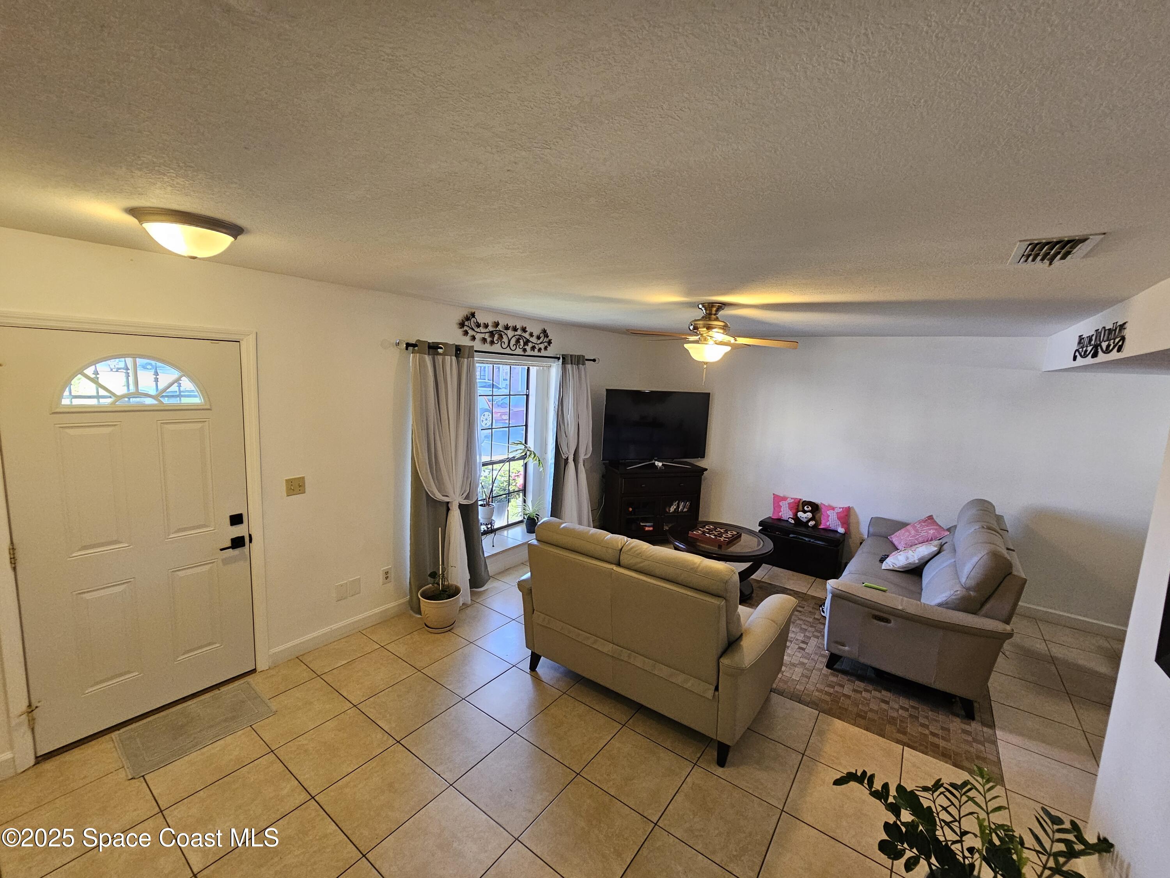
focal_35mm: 13
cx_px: 585
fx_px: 439
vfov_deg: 89.9
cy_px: 439
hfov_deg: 106.2
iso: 320
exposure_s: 1/60
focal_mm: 2.2
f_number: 2.2
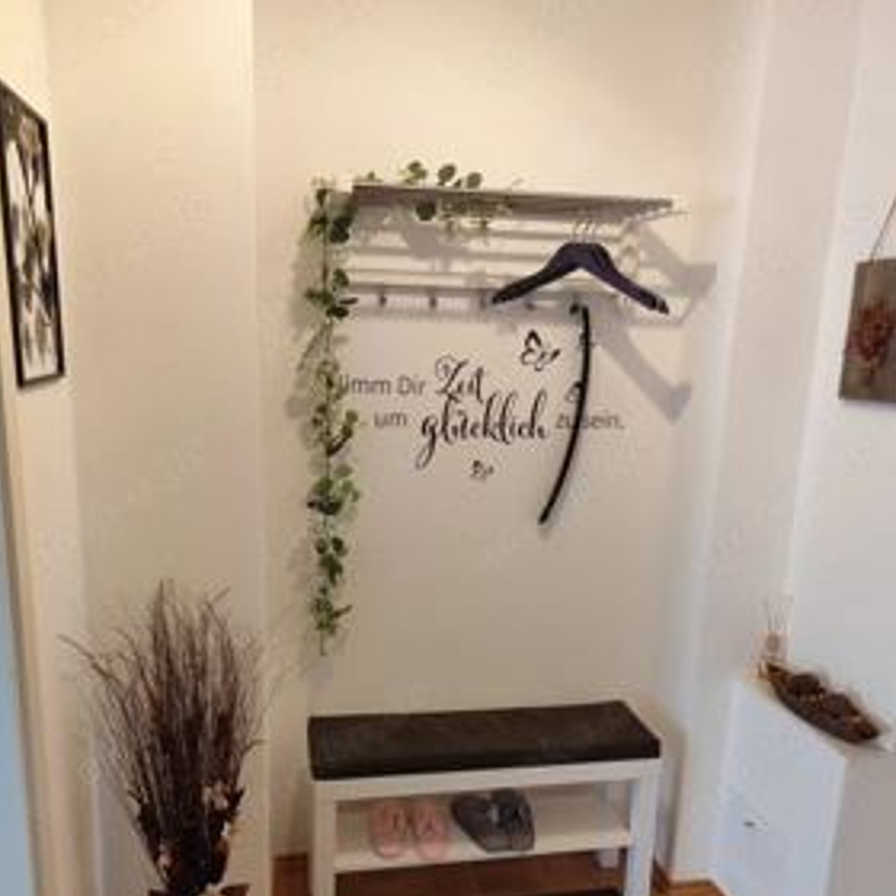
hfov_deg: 55.6
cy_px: 554
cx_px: 454
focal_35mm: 29
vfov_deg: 55.1
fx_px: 849
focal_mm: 6.19
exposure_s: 1/50
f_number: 1.65
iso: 1000
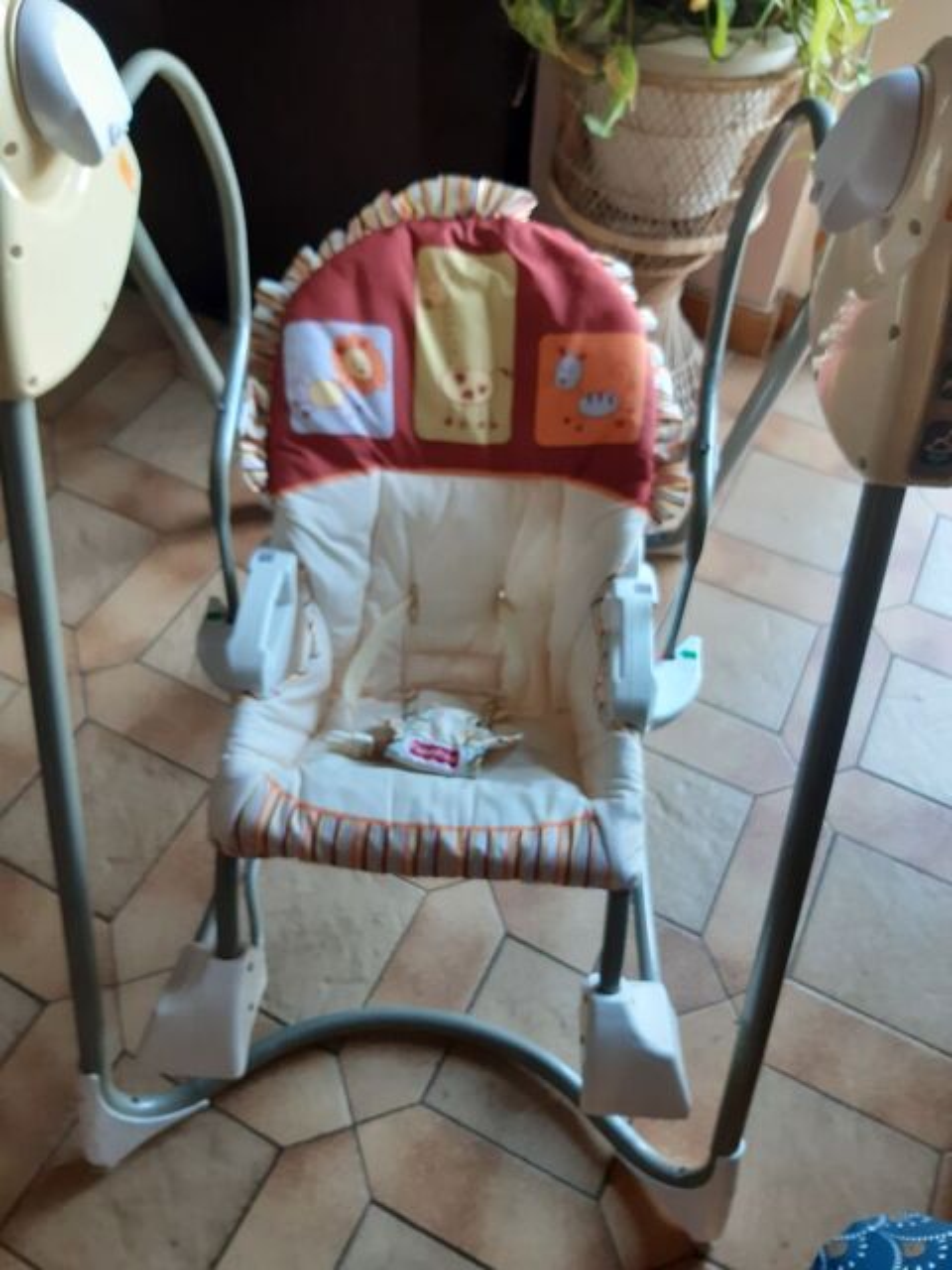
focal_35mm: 26
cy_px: 635
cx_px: 476
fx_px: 953
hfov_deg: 53.1
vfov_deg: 67.3
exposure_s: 1/50
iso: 200
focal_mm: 3.92
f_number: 1.7
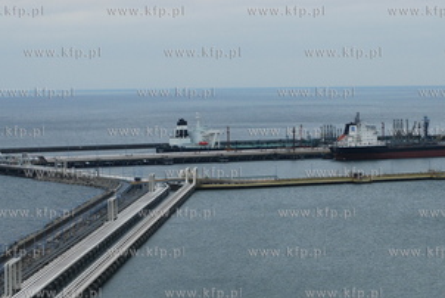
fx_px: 1967
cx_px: 255
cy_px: 193
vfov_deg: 8.6
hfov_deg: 12.9
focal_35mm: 159
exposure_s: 1/200
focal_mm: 80
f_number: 4.5
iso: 500
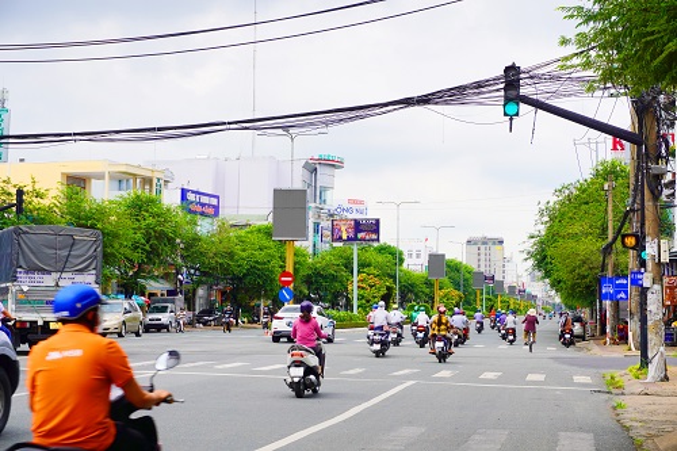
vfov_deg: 18.2
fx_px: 1410
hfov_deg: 27.0
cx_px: 338
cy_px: 226
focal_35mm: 75
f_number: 9
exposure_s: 1/125
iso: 100
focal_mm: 50
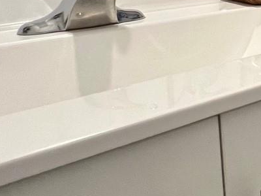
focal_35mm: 52
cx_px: 461
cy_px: -15
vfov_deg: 26.1
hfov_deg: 22.6
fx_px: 392
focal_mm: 1.57
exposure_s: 1/60
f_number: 1.8
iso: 250
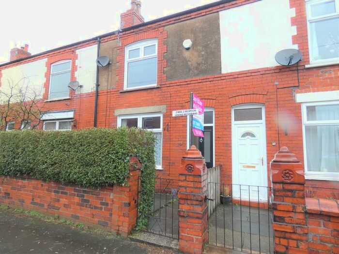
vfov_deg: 66.0
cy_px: 127
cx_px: 170
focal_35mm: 20
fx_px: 196
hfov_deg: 81.7
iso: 80
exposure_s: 1/100
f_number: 2.8
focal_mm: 3.6
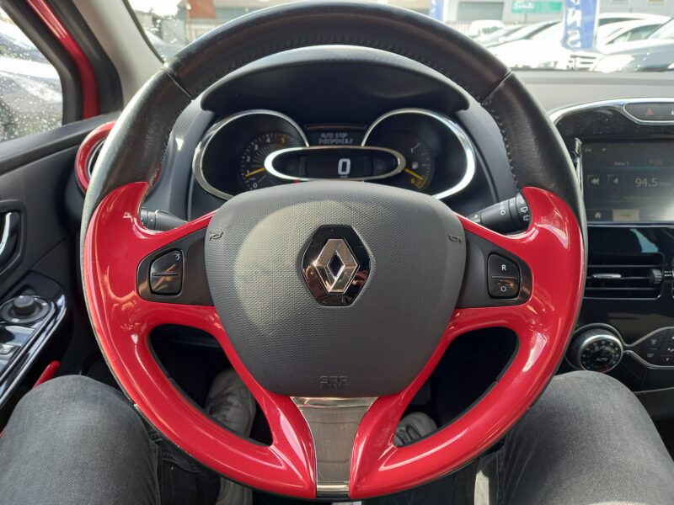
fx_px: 487
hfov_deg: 69.4
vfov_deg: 54.9
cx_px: 337
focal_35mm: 25
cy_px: 252
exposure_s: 1/50
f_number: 2
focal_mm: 4.6
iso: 64
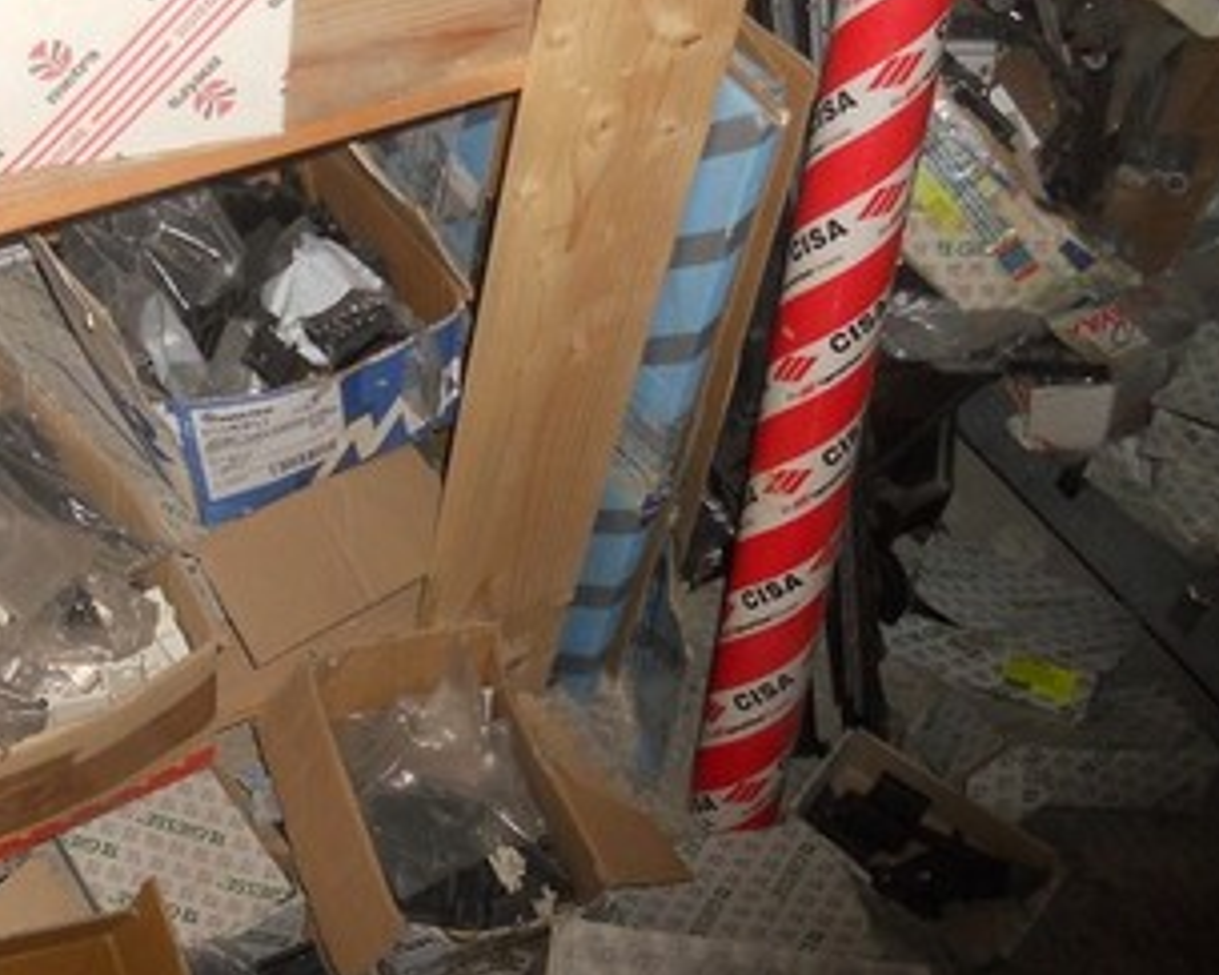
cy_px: 610
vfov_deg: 29.0
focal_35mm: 52
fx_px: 1875
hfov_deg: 34.2
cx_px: 140
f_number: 3.2
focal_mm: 4.9
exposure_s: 1/25
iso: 200
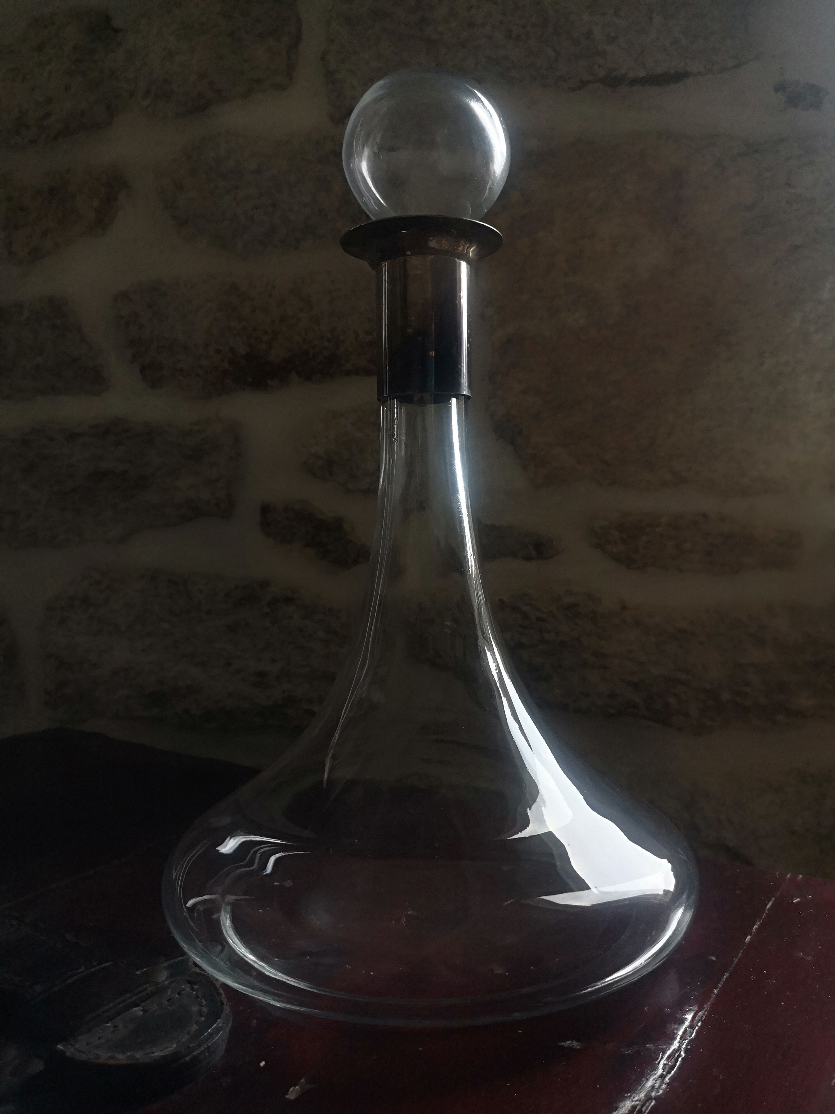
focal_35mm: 27
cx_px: 418
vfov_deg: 65.3
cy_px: 557
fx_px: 868
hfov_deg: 51.4
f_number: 1.8
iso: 125
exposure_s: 1/50
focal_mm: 3.95
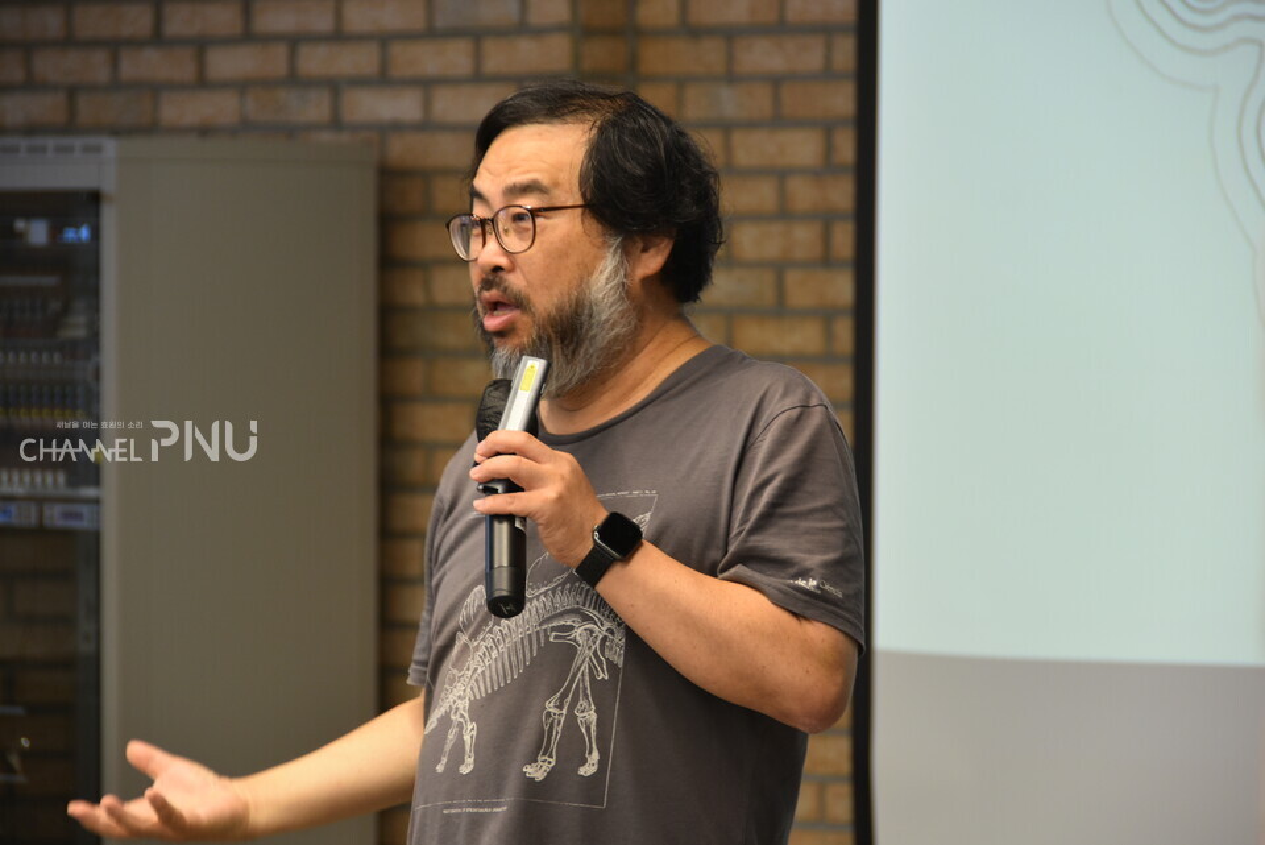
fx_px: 6855
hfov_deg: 10.5
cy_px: 422
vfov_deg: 7.1
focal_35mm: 195
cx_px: 632
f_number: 5.6
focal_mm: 130
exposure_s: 1/15
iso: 320
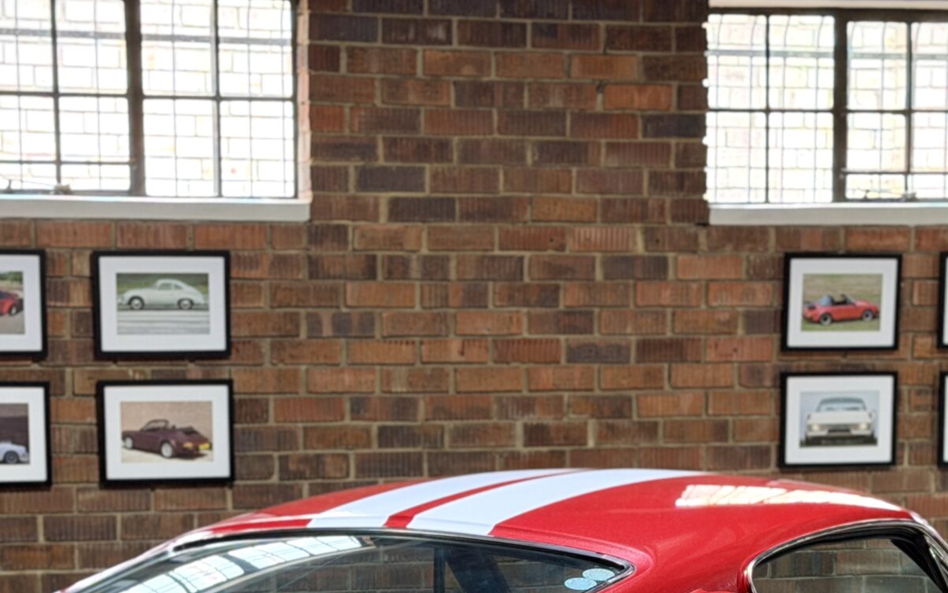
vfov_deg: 11.8
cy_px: 731
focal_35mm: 108
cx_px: 454
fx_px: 2791
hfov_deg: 19.3
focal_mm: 6.76
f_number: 1.78
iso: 200
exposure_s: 1/33
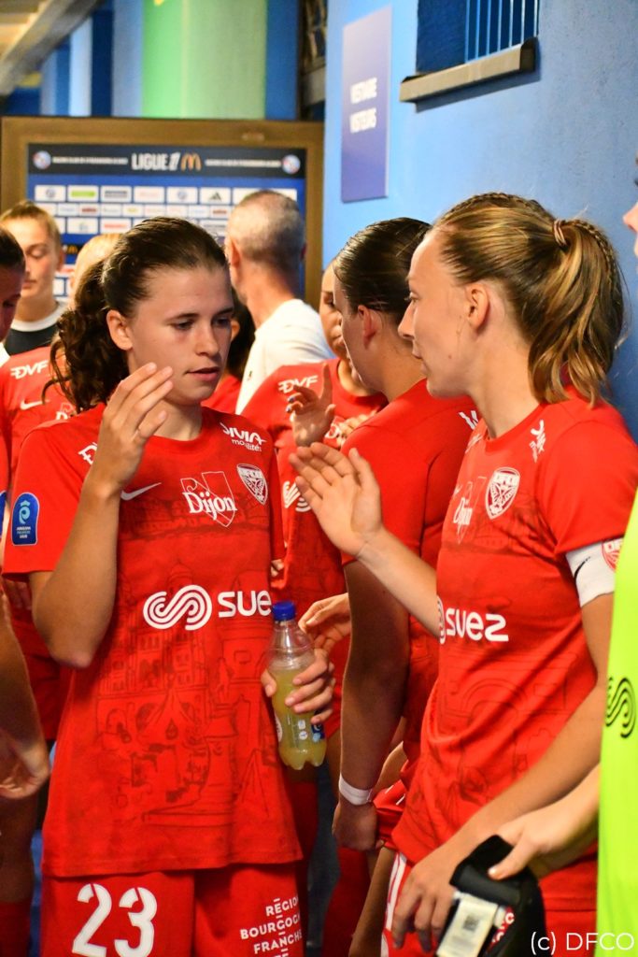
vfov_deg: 19.5
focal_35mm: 105
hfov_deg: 13.0
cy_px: 478
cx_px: 319
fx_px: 2790
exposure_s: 1/400
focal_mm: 70
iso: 10000
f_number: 4.5
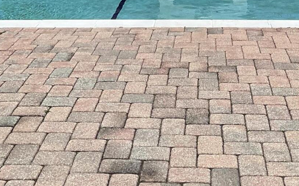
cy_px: -147
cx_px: 194
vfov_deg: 15.1
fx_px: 611
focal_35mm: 75
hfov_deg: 27.4
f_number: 1.8
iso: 16
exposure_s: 1/3788
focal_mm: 3
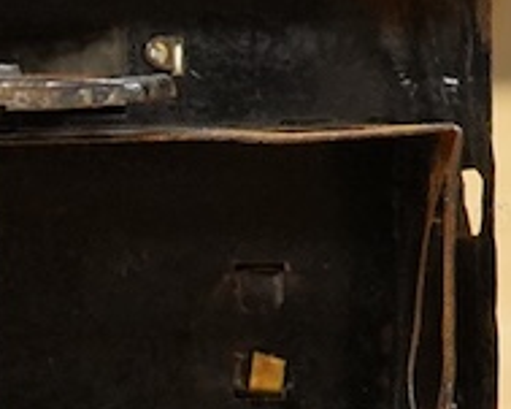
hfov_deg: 7.4
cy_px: 355
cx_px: -531
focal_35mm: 251
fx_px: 3794
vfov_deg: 6.1
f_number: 7.1
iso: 2500
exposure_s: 1/160
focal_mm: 30
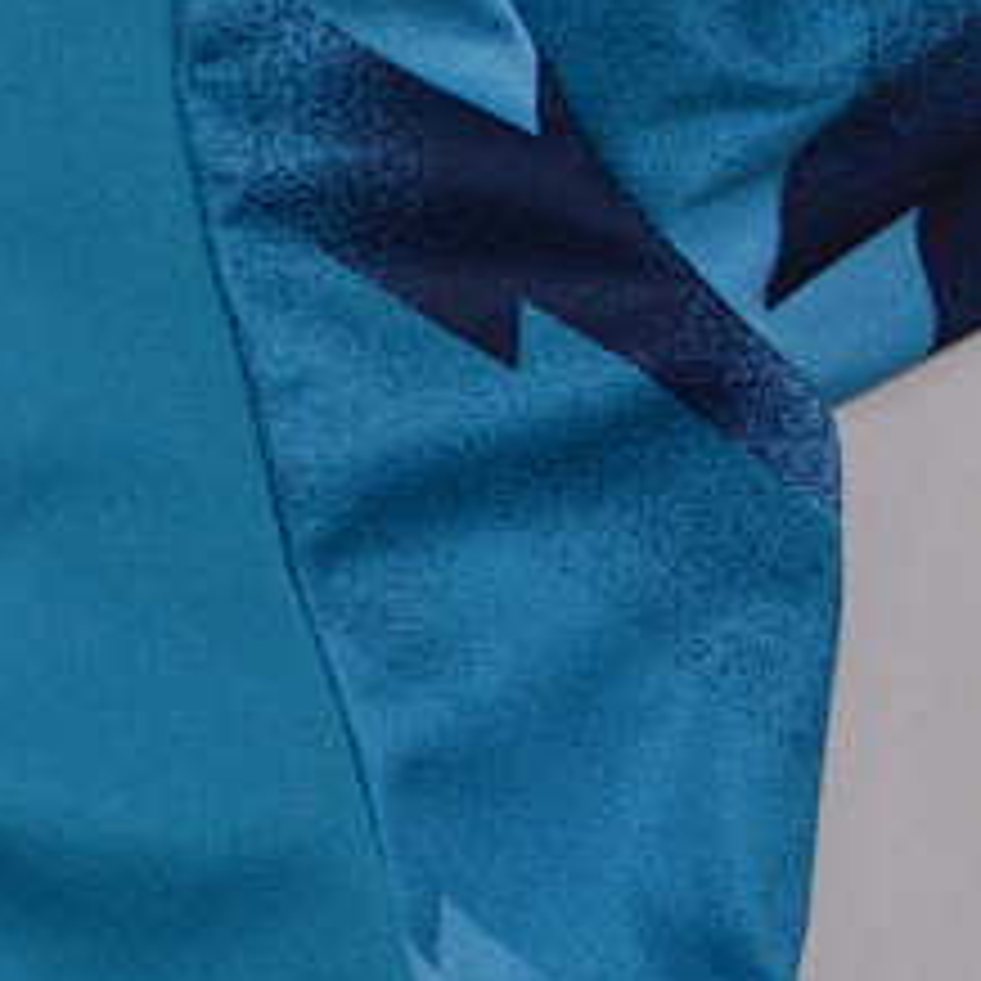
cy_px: 418
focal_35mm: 158
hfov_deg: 9.7
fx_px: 5069
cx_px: -1431
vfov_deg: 11.1
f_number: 11
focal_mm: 25
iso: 400
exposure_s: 1/200
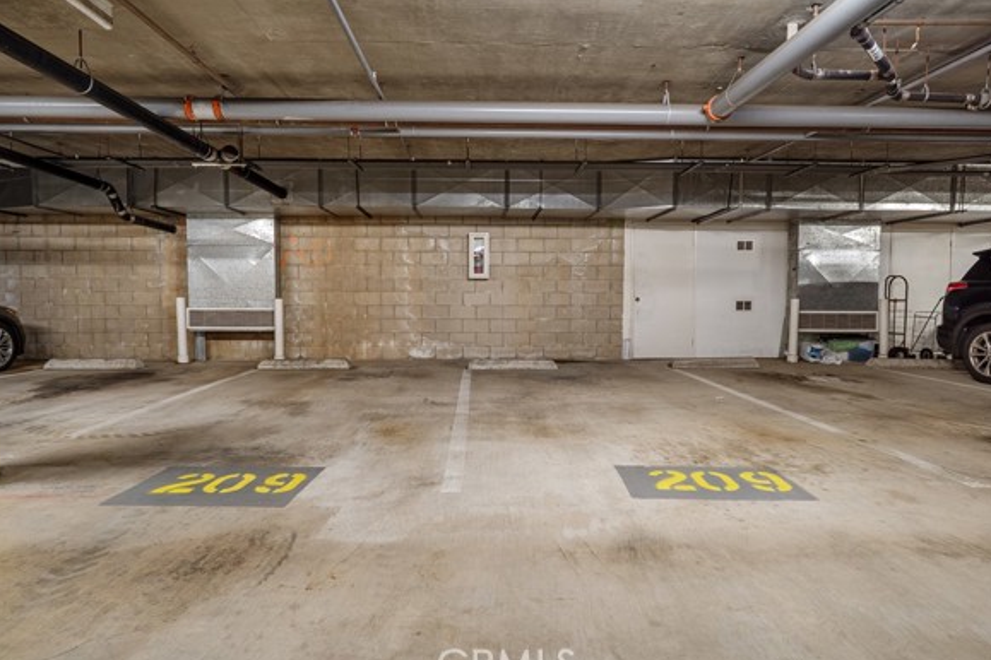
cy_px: 324
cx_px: 491
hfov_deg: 81.2
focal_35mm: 21
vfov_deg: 59.5
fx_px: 578
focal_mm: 19
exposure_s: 1/2.5
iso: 800
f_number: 9
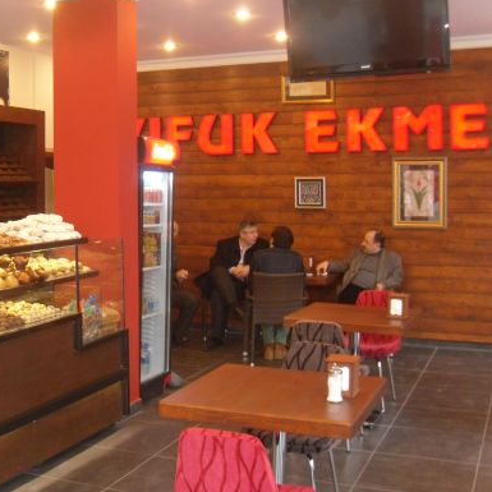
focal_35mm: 50
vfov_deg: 34.0
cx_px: 109
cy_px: 216
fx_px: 804
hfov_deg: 33.2
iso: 400
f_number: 2.8
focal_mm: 6
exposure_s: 1/45
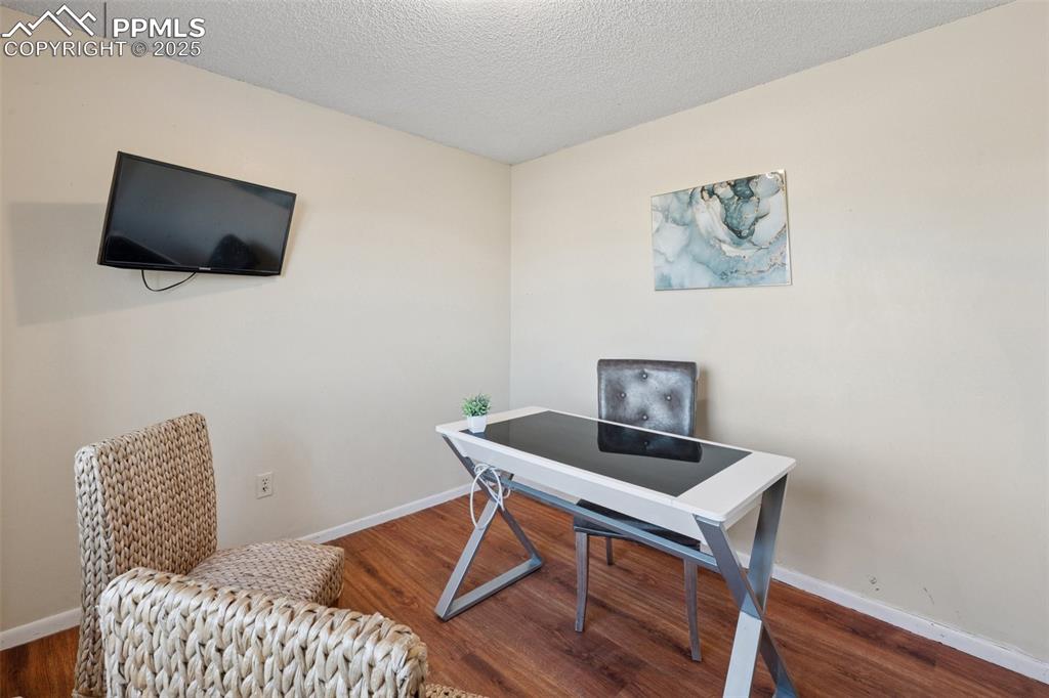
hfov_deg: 100.4
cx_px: 524
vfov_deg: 77.3
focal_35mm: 15
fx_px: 437
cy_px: 349
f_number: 11
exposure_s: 1/13
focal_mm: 15
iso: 800
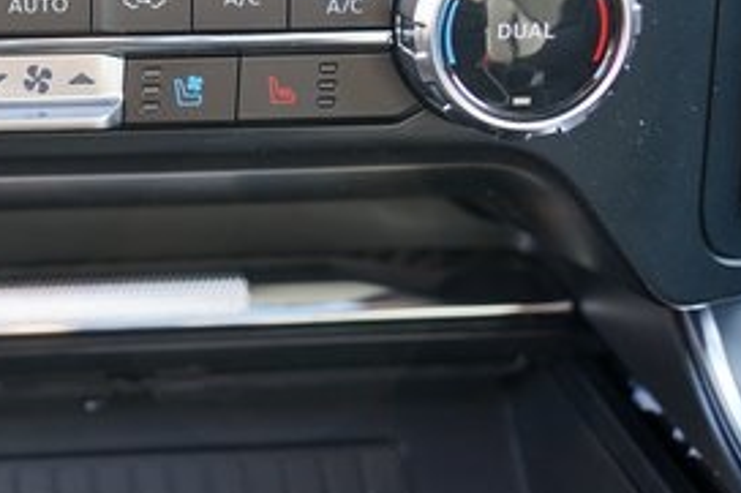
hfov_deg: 24.0
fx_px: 1646
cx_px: -35
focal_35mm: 80
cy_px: 4
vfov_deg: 16.7
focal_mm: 34
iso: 320
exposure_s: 1/60
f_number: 4
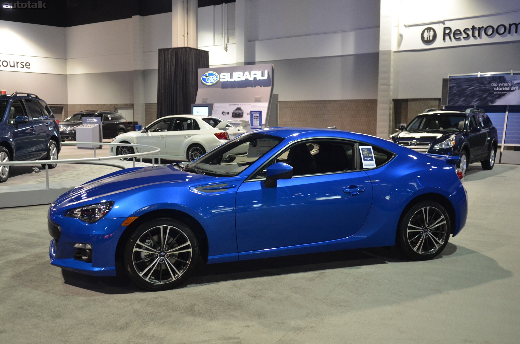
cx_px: 260
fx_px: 519
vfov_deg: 36.7
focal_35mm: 36
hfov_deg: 53.2
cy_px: 172
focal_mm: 24
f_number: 2.8
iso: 1600
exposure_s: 1/30
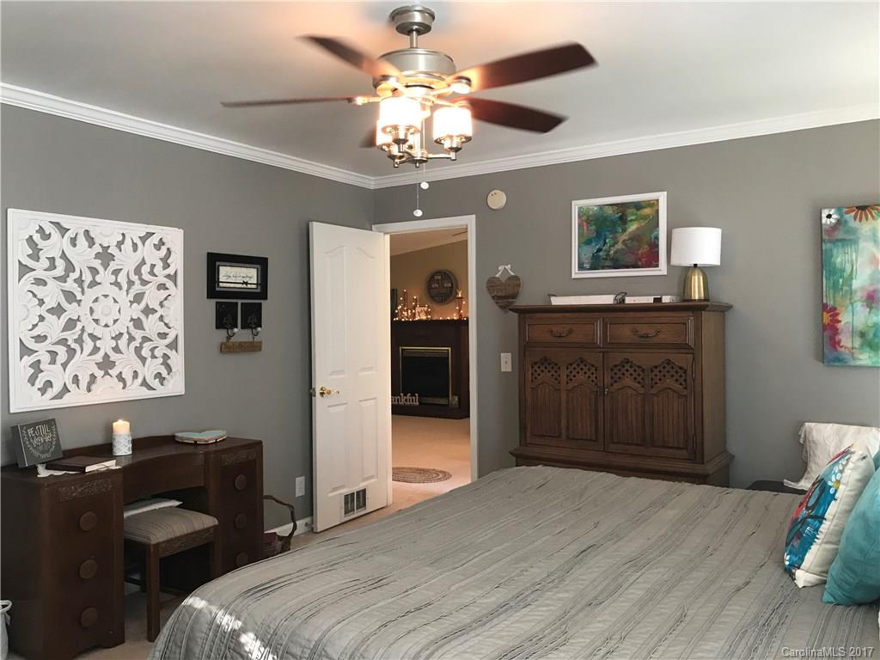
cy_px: 330
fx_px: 712
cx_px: 440
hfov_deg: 63.4
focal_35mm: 28
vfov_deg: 49.7
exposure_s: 1/24
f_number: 1.8
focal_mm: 3.99
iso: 32
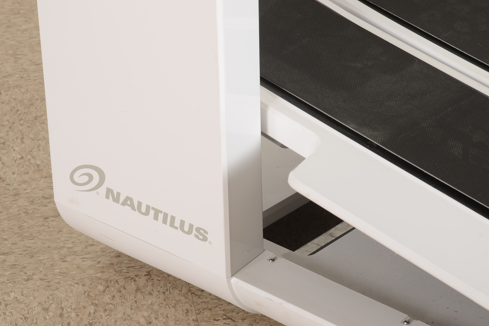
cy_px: 163
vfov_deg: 8.7
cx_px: 243
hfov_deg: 13.0
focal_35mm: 159
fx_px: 2153
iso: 125
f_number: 13
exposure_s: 1/125
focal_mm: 105
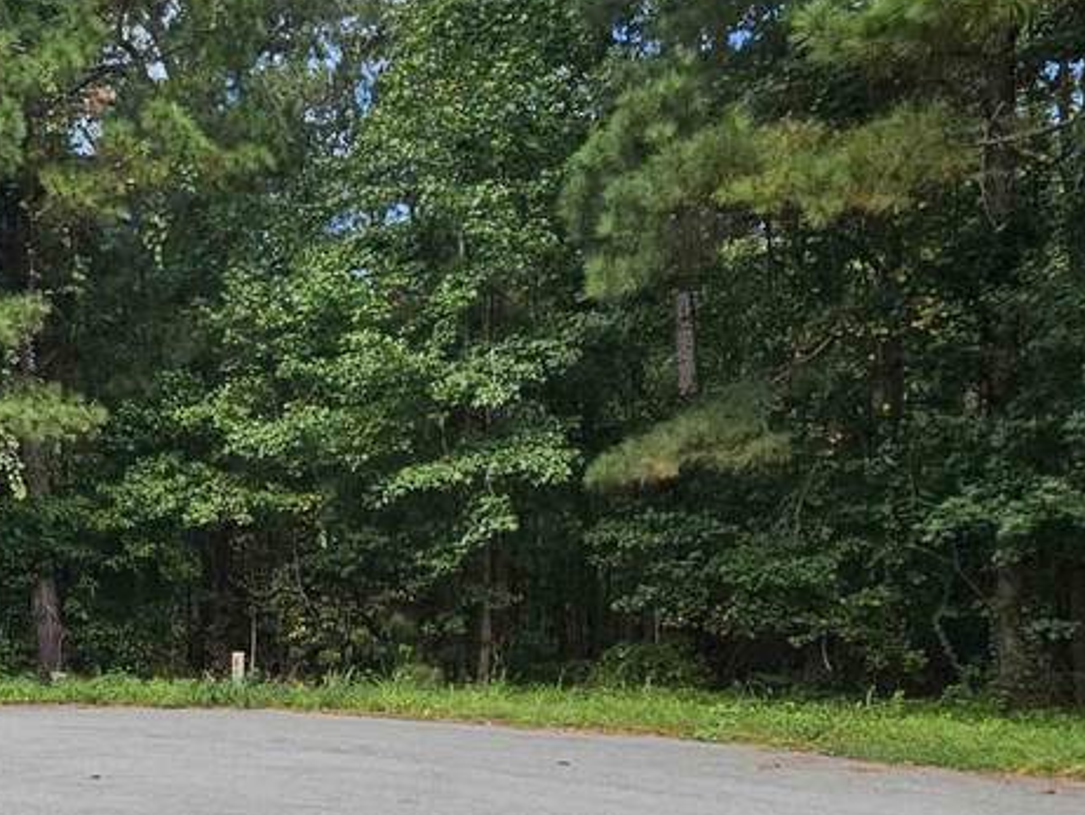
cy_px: 681
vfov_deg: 37.9
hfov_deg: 43.0
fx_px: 1129
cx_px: -35
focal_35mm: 36
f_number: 2.2
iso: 50
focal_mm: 2.2
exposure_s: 1/1081
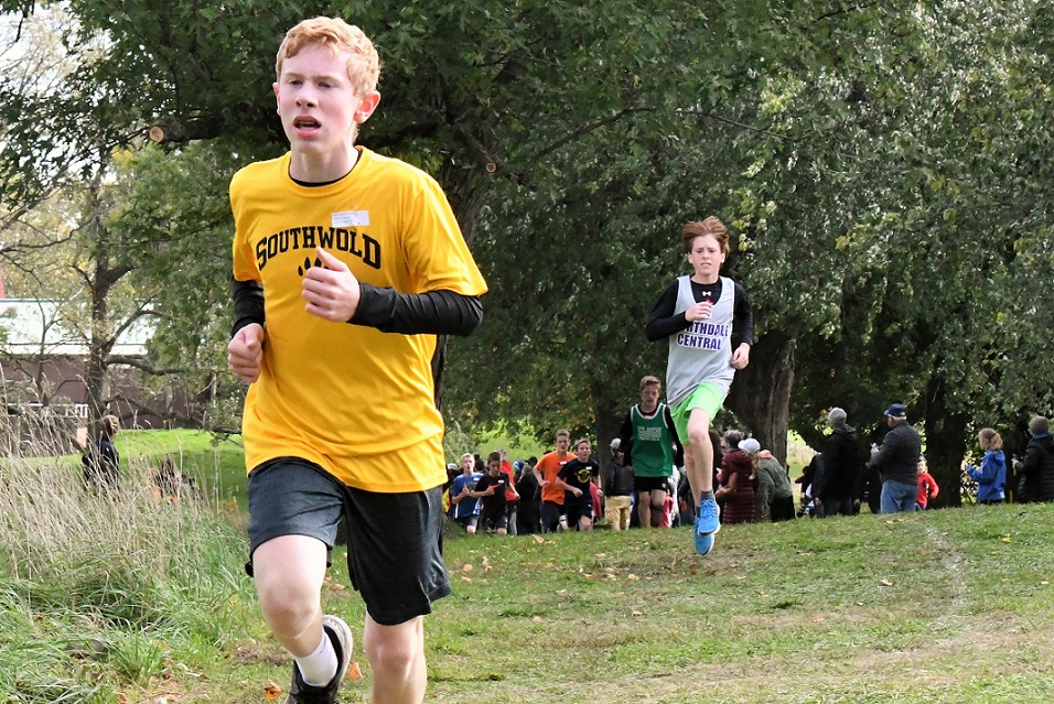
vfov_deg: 13.1
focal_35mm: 105
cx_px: 527
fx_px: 3076
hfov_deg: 19.4
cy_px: 352
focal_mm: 70
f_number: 16
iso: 7200
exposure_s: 1/1000
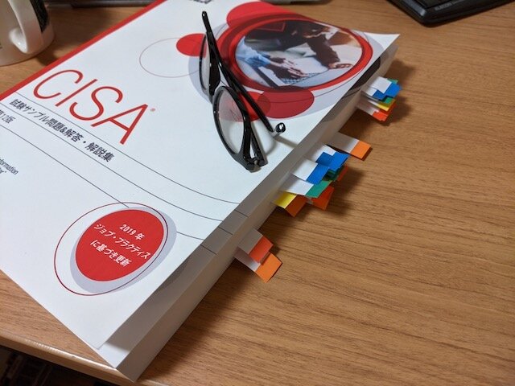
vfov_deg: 51.4
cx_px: 258
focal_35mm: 27
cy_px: 193
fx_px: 402
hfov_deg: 65.3
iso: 184
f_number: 1.8
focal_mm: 4.4
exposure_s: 1/24
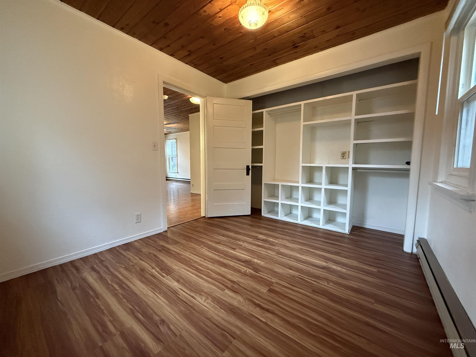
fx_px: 193
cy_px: 178
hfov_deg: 102.1
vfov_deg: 85.7
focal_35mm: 14
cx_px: 238
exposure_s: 1/60
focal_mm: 2.22
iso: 800
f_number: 2.2
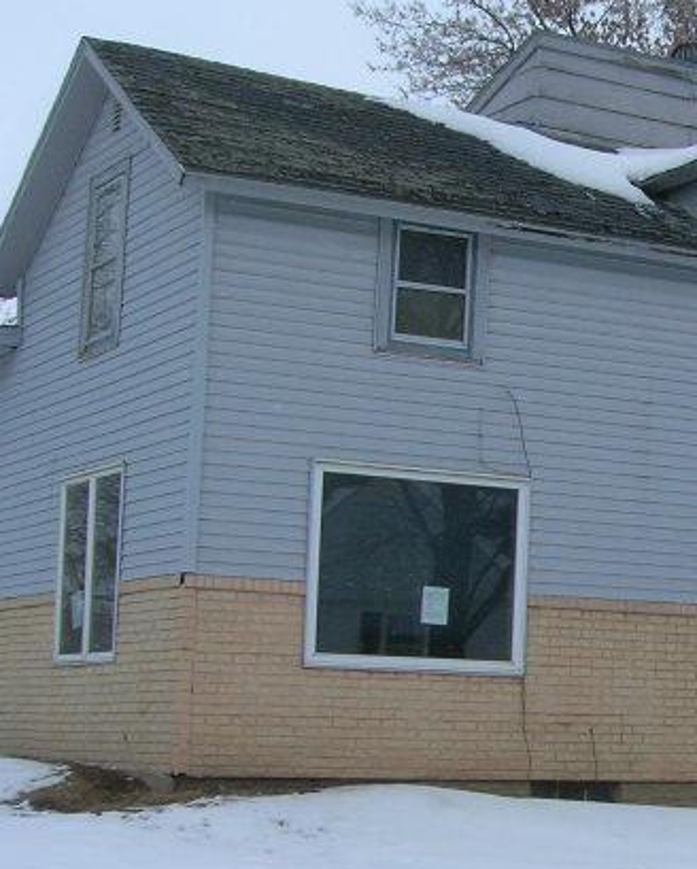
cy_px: 506
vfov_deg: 23.0
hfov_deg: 17.9
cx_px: 765
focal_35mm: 83
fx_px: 2137
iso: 50
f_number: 4.9
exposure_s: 1/186
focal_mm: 5.7
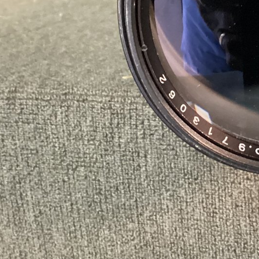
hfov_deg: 20.9
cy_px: 51
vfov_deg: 21.9
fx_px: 660
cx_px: 302
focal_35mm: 78
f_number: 2.4
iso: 640
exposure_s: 1/20
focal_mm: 3.3
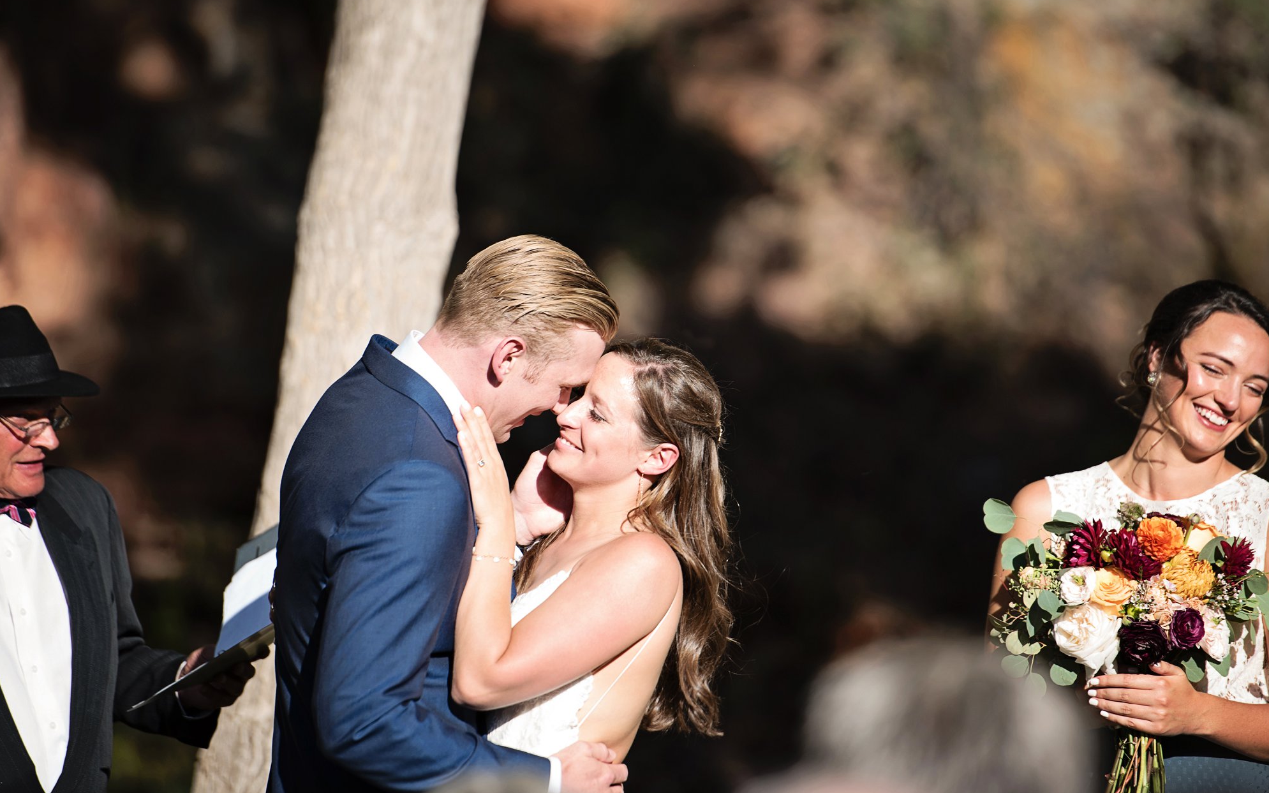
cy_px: 406
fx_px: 7090
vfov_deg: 6.4
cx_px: 635
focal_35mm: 205
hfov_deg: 10.2
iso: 80
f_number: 2.8
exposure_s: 1/640
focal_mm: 200
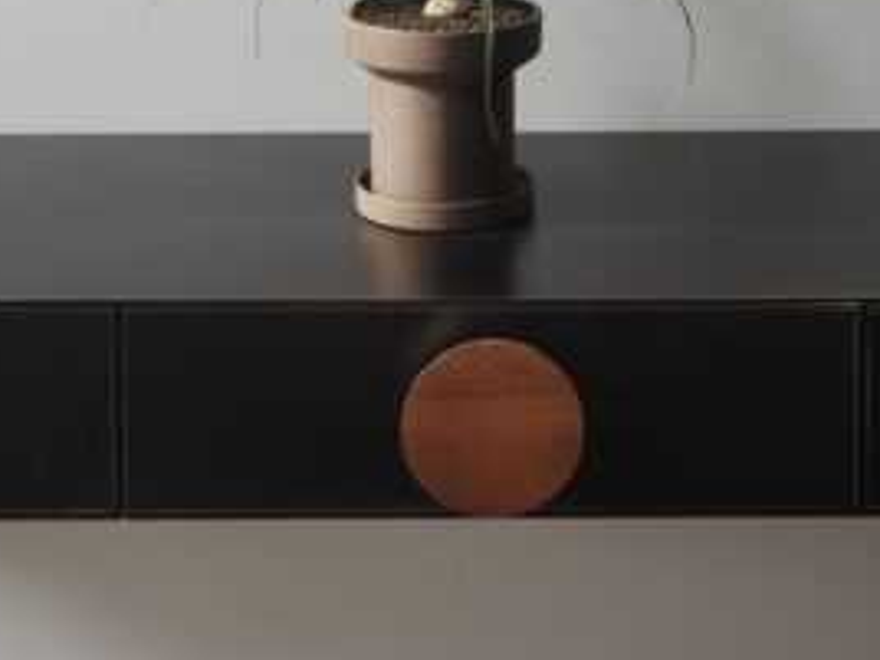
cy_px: -269
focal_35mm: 86
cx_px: 447
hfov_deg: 22.8
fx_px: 2186
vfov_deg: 16.0
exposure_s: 1/80
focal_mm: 26
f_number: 2.8
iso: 400
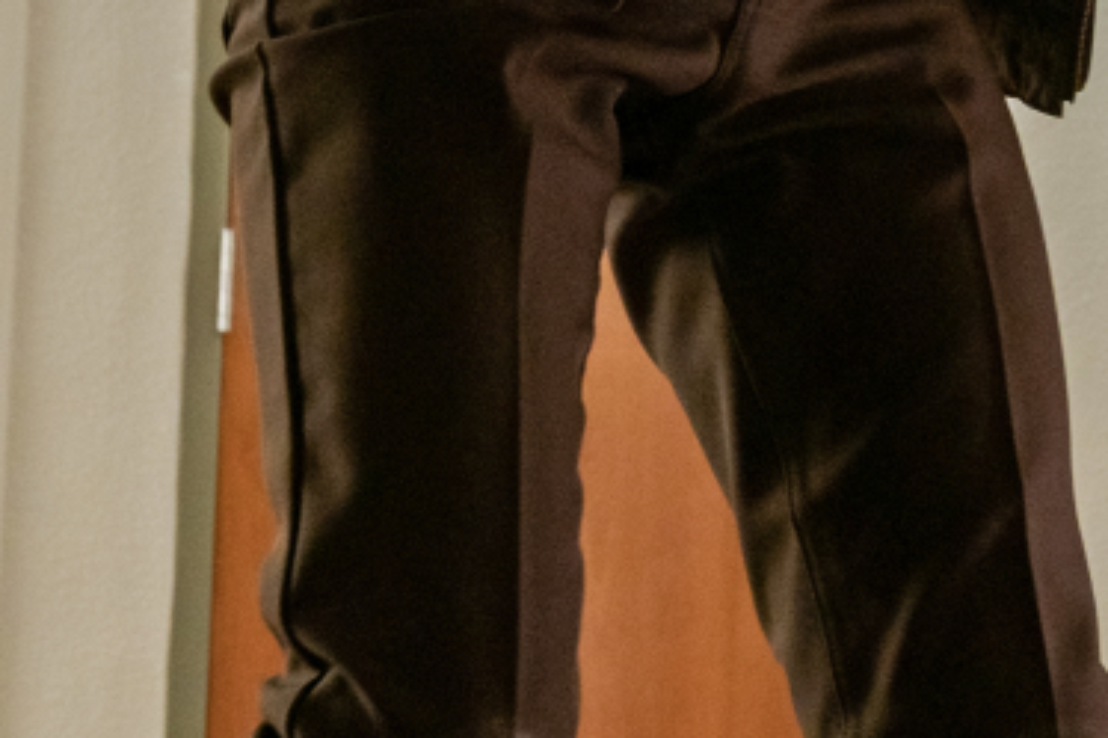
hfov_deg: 14.5
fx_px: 4245
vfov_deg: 9.7
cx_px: 1250
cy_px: -347
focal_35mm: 138
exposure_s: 1/200
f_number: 6.3
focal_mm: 43
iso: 5000
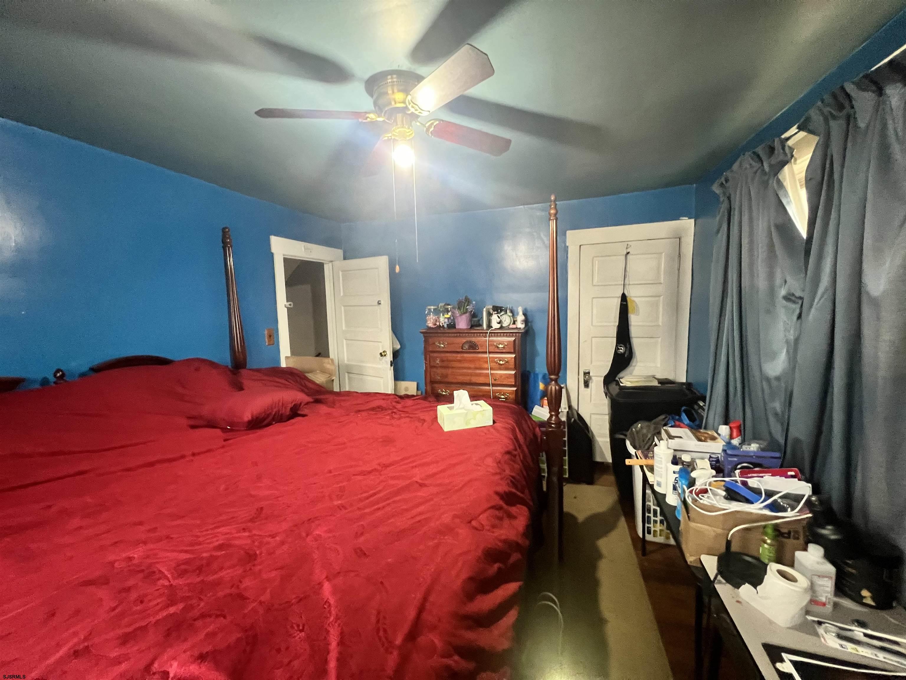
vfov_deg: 89.9
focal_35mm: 13
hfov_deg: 106.2
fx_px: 340
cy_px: 340
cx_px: 453
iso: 640
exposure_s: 1/60
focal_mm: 1.57
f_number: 1.8
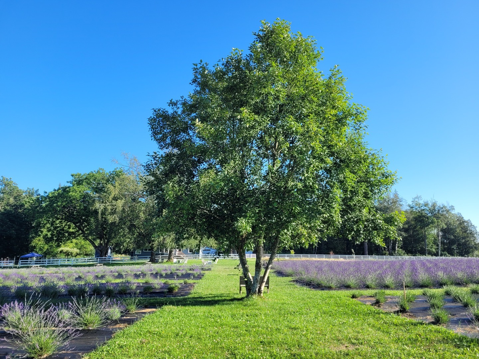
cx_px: 240
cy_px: 180
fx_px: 360
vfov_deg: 53.1
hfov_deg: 67.3
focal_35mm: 26
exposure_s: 1/934
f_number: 1.8
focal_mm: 5.4
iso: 40
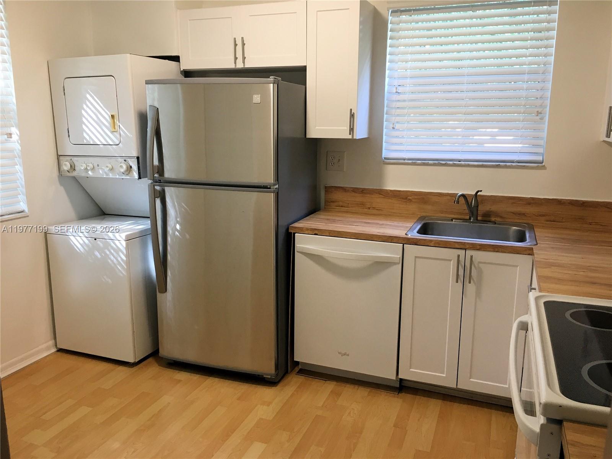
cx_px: 306
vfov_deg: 48.2
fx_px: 513
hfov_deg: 61.7
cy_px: 230
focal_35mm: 29
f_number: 2.2
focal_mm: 4.15
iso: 80
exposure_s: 1/30
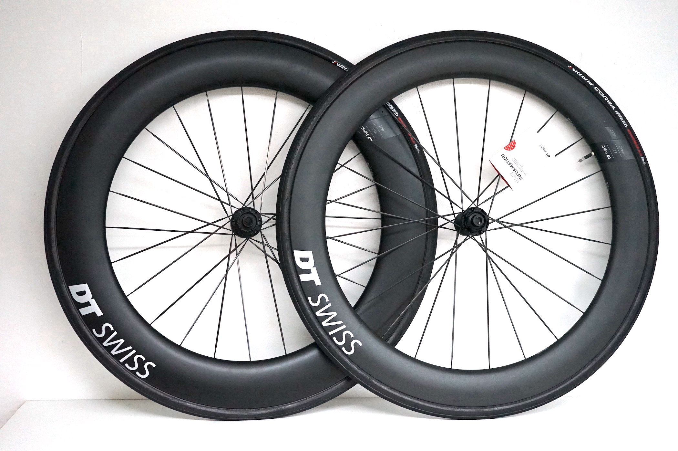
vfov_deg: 25.9
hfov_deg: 38.2
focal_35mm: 52
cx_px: 339
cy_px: 226
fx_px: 978
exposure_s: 1/160
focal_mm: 52
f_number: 5
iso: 4000
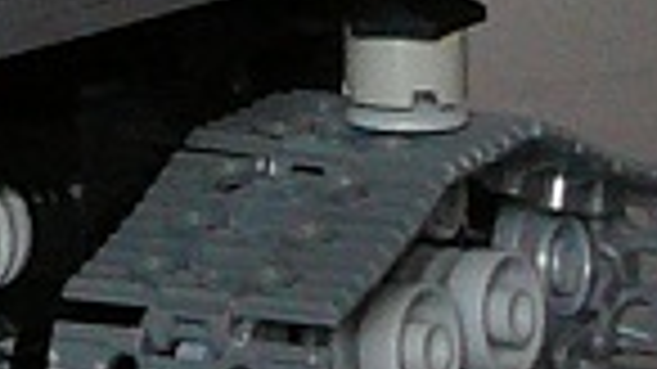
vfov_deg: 4.5
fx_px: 4650
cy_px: -324
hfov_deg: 7.1
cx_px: -1359
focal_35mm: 267
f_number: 2.8
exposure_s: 1/25
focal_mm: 5.2
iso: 200
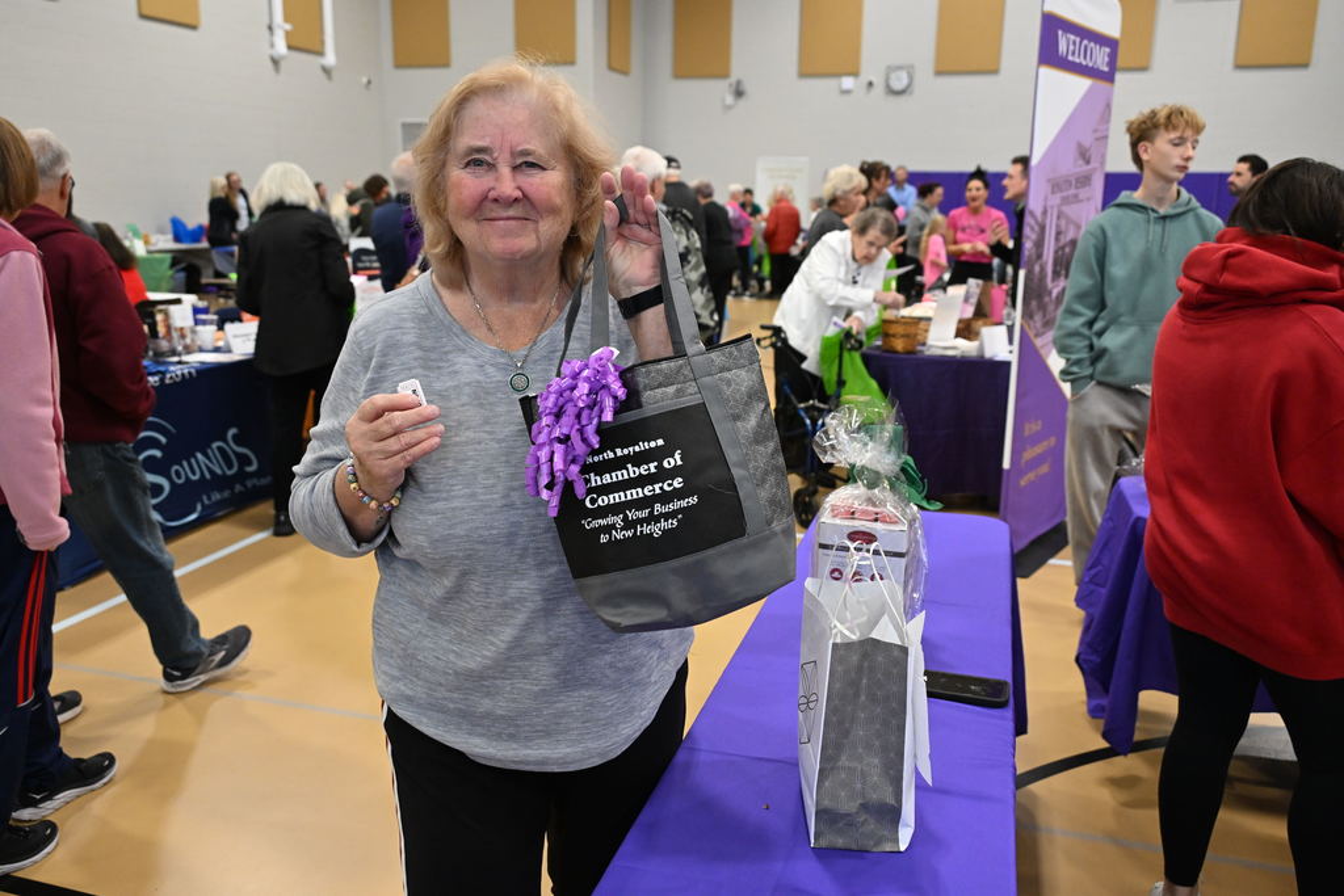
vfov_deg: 44.3
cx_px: 672
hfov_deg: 62.8
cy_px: 448
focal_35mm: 30
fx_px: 1101
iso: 4000
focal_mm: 29.5
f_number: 4.5
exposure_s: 1/250
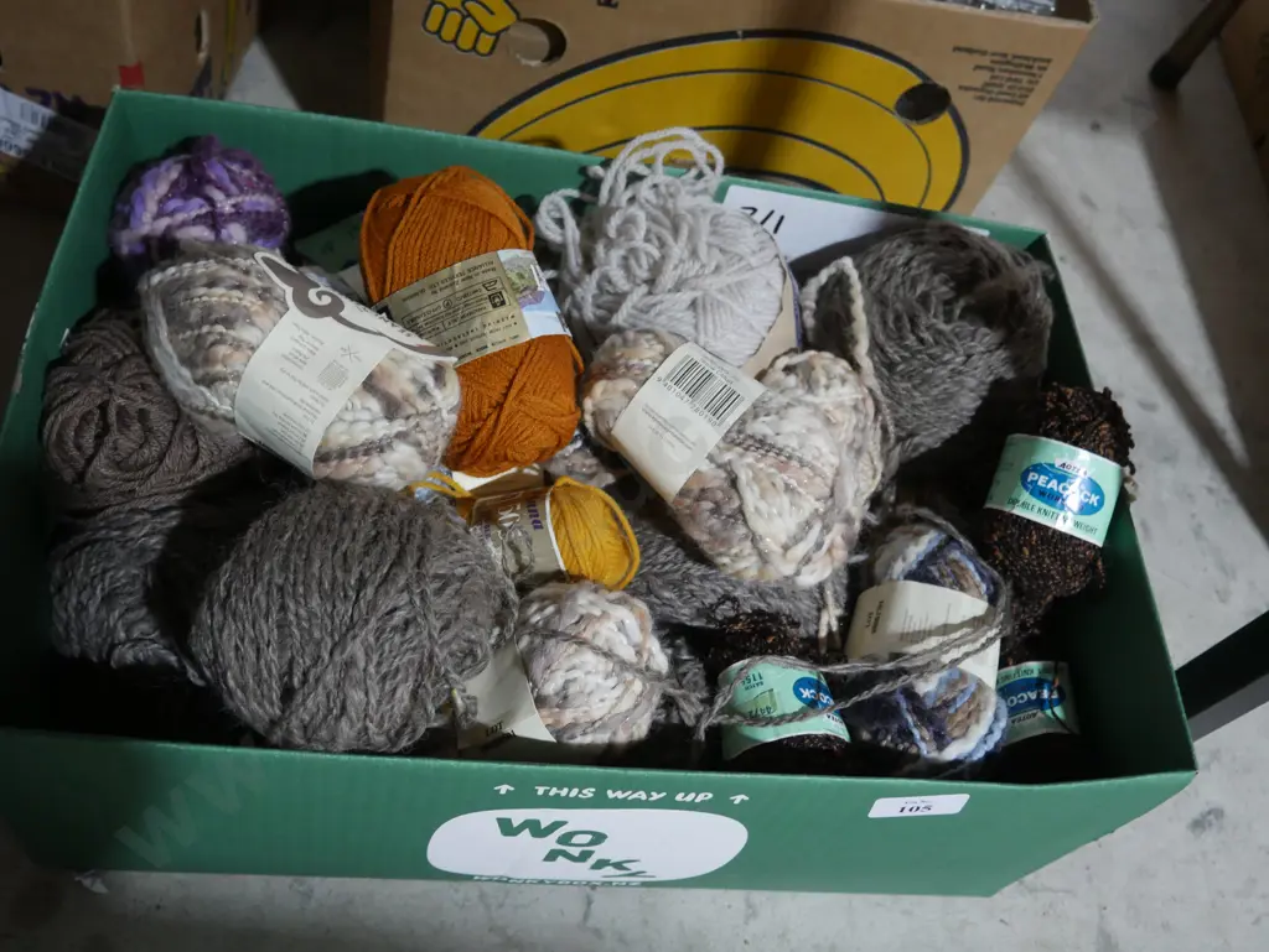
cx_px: 634
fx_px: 1174
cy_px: 476
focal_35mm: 32
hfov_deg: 56.8
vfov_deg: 44.2
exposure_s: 1/60
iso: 1000
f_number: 3.6
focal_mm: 16
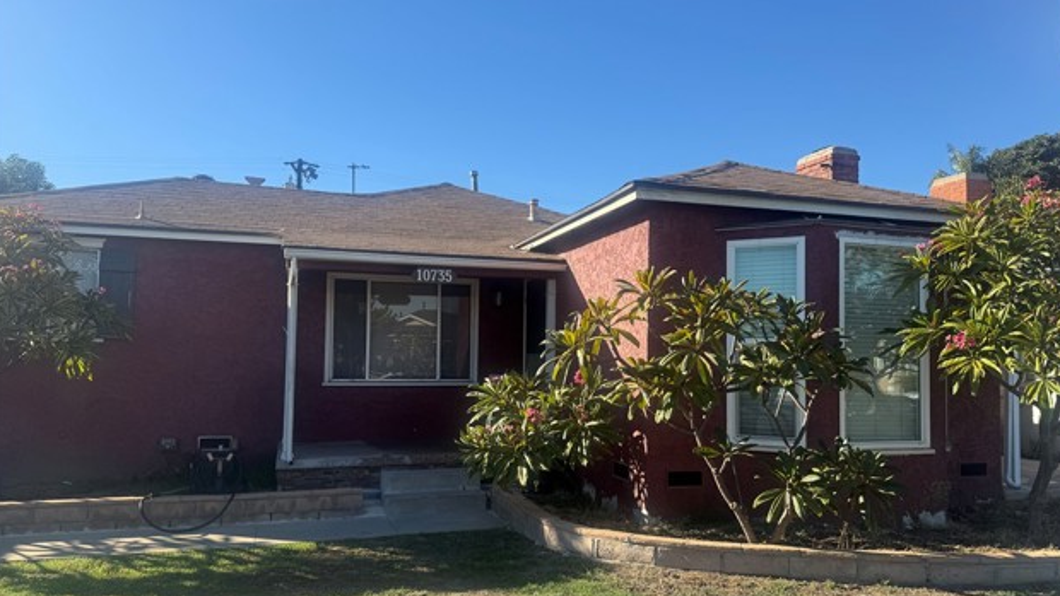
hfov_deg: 69.8
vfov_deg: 42.9
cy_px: 326
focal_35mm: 27
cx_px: 537
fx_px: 759
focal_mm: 6.76
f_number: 1.78
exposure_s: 1/2232
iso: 80
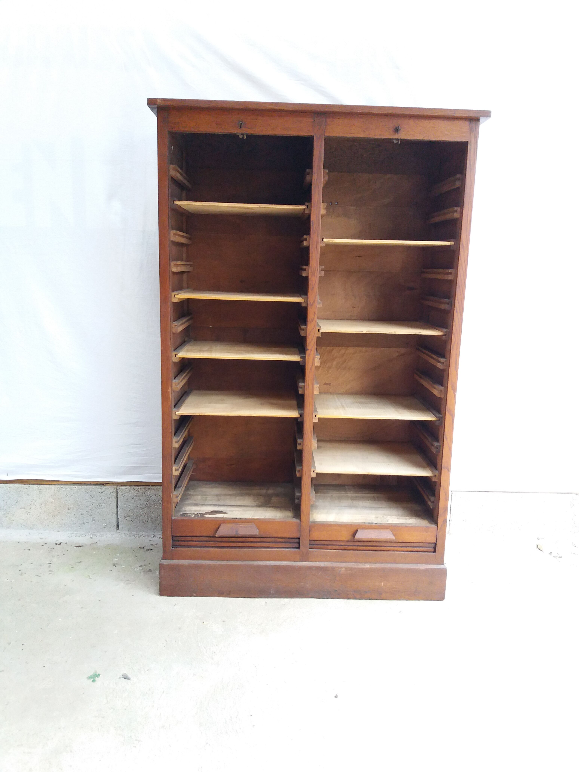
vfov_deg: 63.4
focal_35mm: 28
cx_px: 290
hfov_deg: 49.7
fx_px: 624
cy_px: 386
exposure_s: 1/100
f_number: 1.9
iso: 200
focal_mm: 3.7
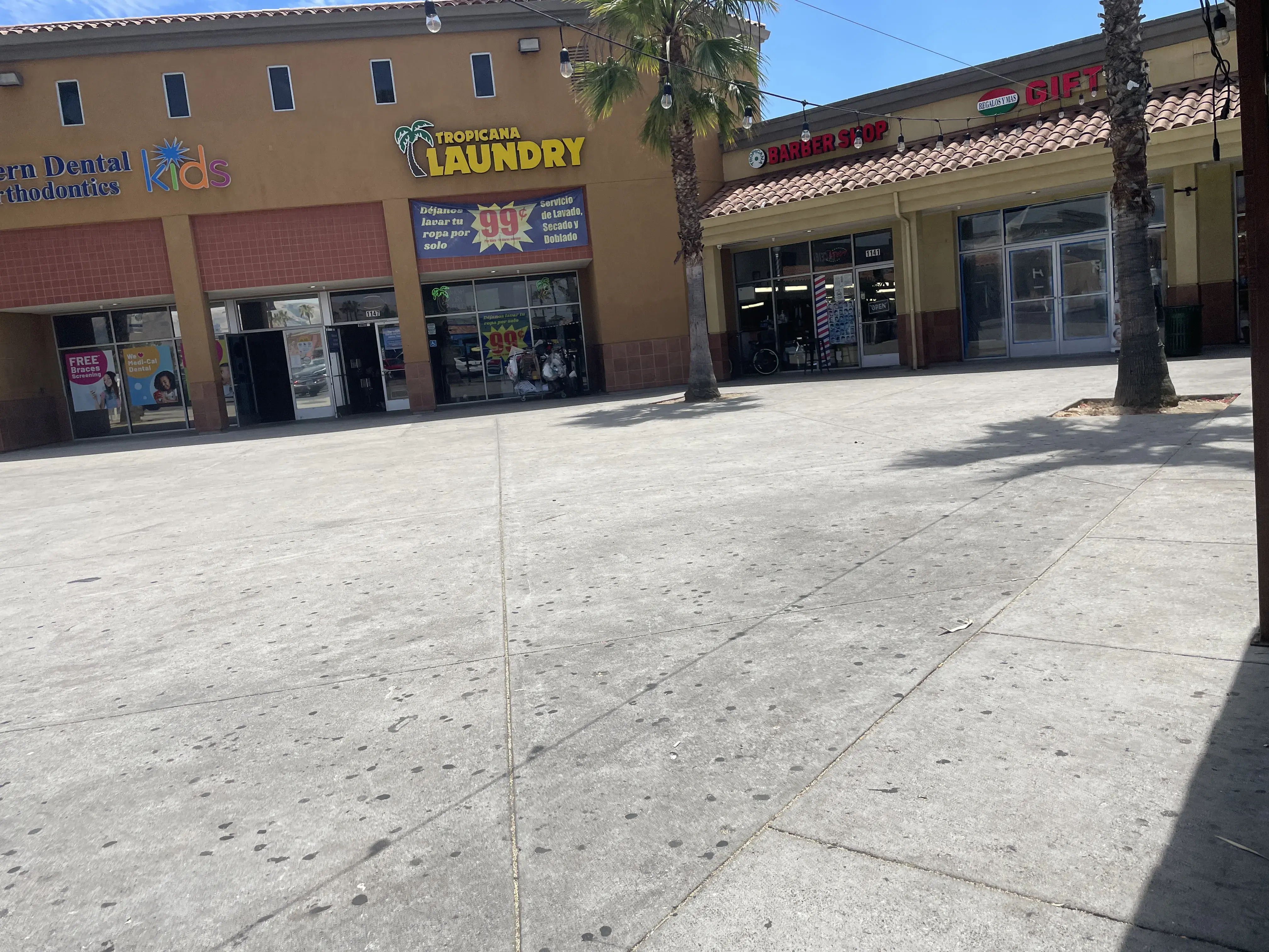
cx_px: 634
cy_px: 476
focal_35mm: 26
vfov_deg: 53.1
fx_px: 953
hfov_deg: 67.3
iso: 32
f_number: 1.6
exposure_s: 1/4651
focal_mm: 4.2
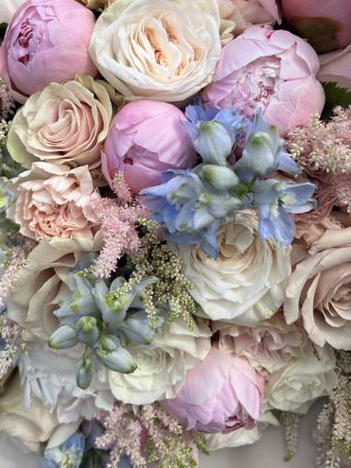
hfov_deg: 40.5
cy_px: 166
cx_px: 144
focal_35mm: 35
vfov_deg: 51.9
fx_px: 473
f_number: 1.5
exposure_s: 1/2762
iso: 50
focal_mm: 5.7
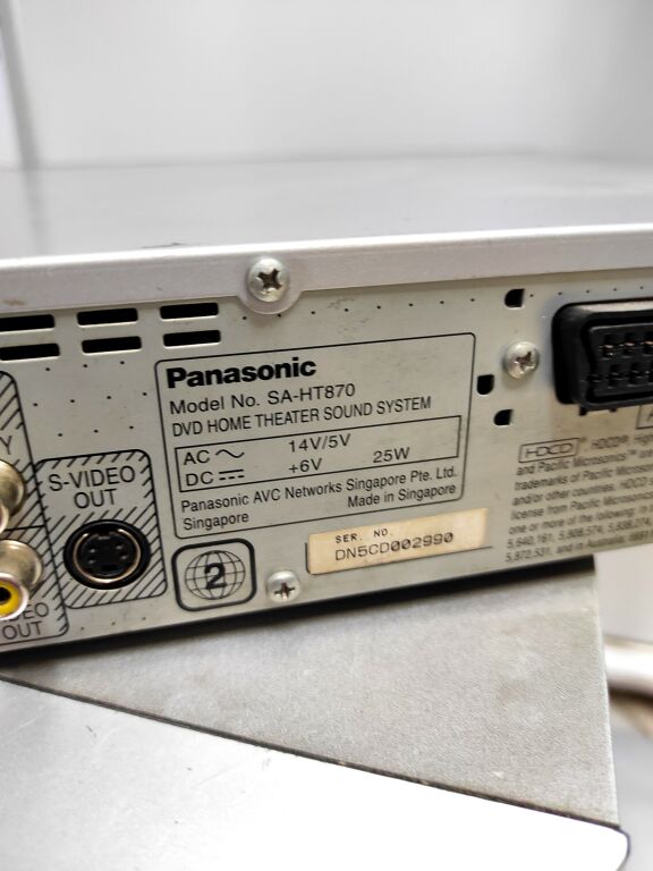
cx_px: 326
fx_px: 629
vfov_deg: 69.4
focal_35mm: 25
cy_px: 436
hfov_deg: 54.9
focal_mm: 5.43
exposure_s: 1/33
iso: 443
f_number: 1.89
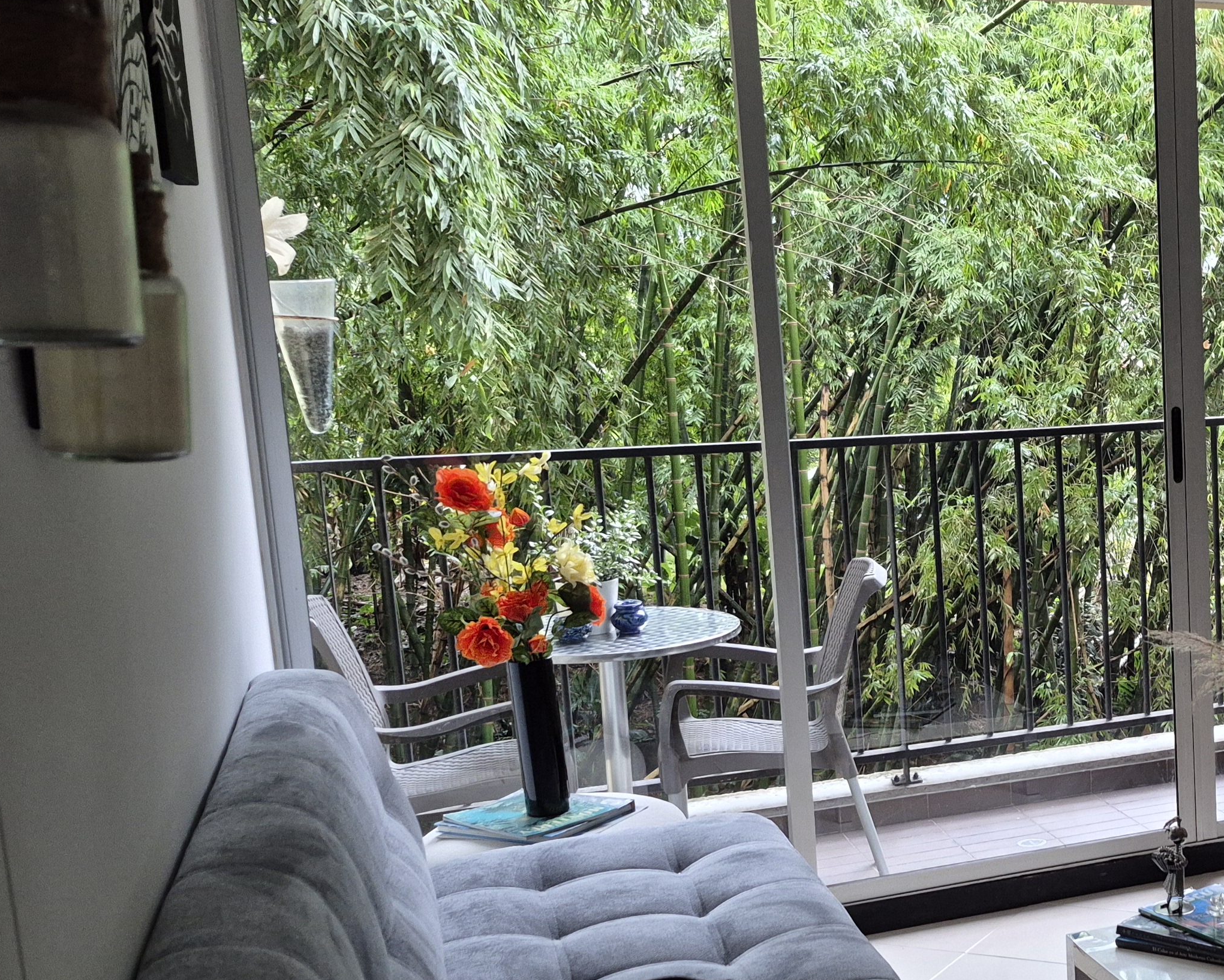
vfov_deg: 33.9
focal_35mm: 44
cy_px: 625
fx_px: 1594
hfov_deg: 38.3
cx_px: 1163
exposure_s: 1/120
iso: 400
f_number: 1.8
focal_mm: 5.4
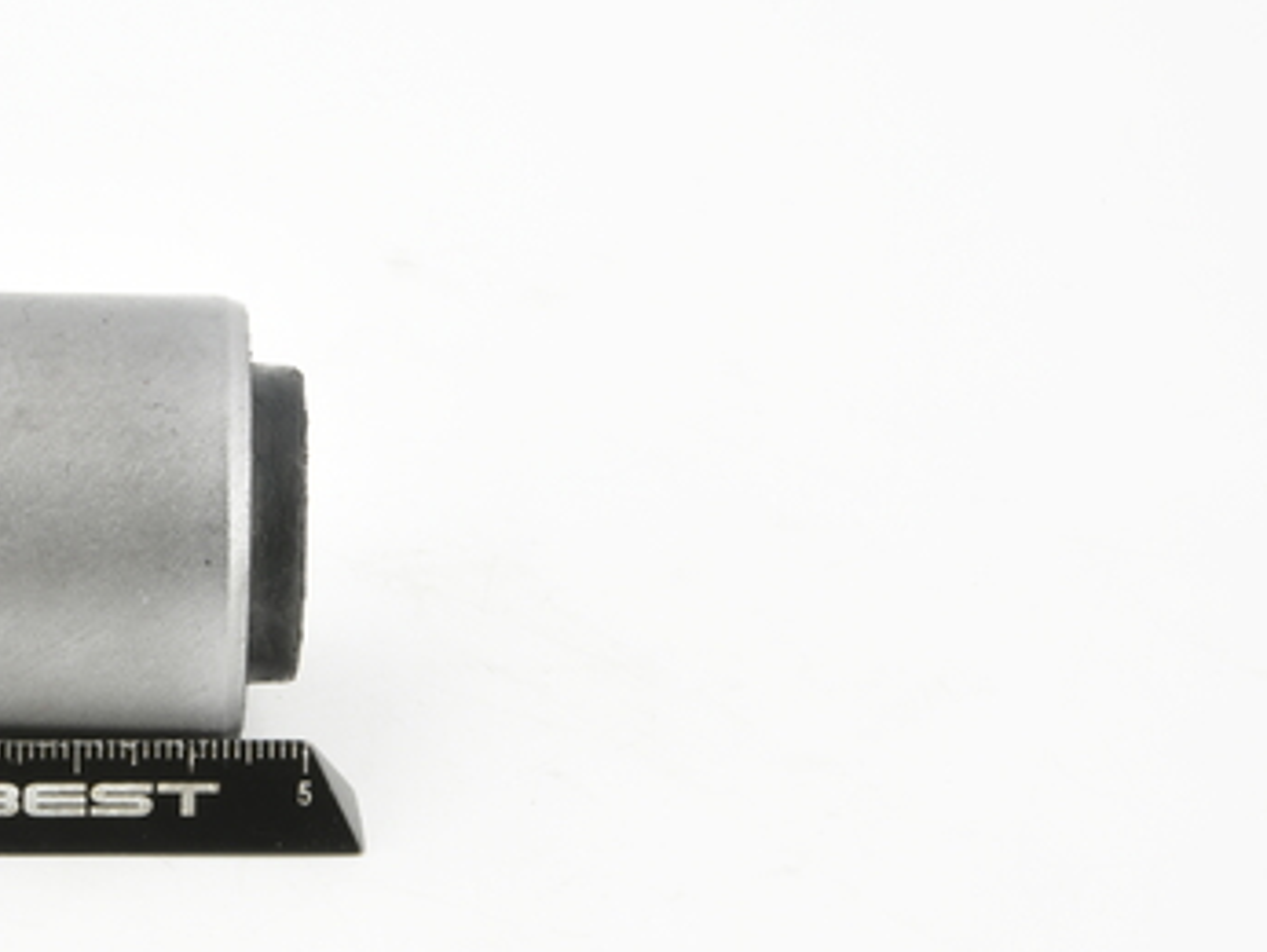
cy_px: 498
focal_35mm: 120
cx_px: 33
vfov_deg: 12.4
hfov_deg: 16.1
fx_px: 4395
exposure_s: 1/2.5
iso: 100
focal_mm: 60
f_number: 32
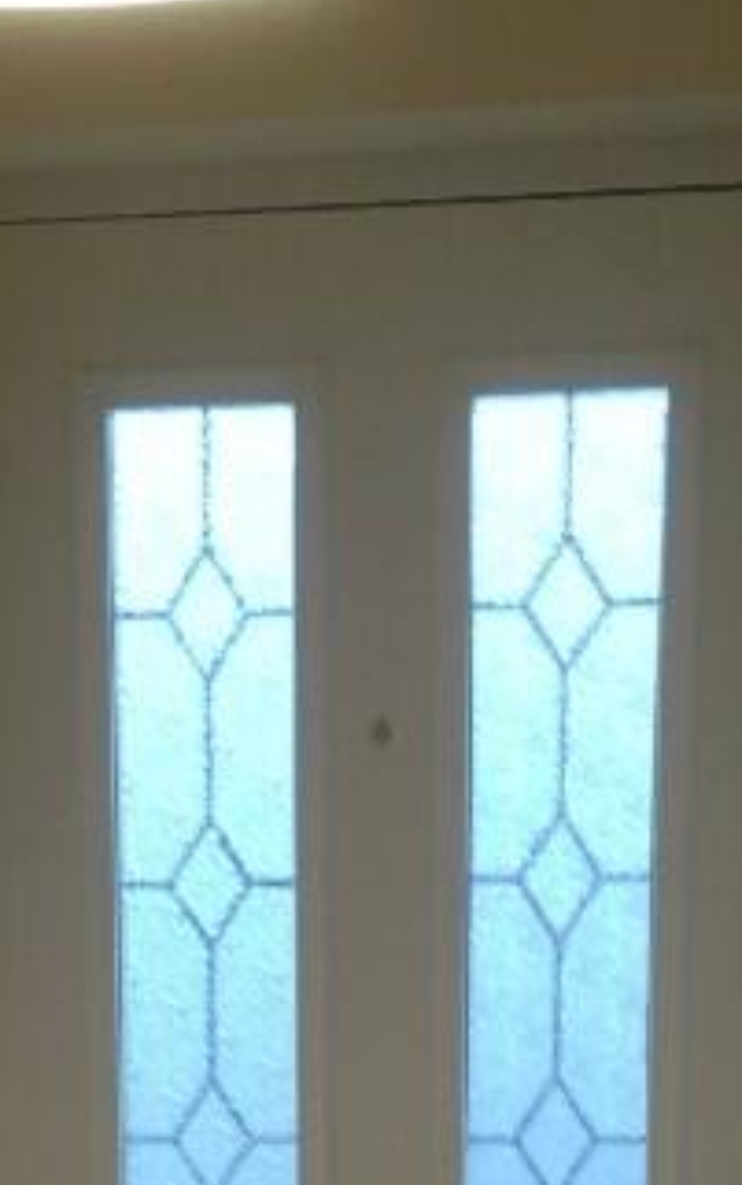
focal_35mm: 98
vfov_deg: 19.9
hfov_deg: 13.2
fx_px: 3167
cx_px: 55
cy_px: 1418
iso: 50
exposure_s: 1/33
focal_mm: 4.15
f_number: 2.2
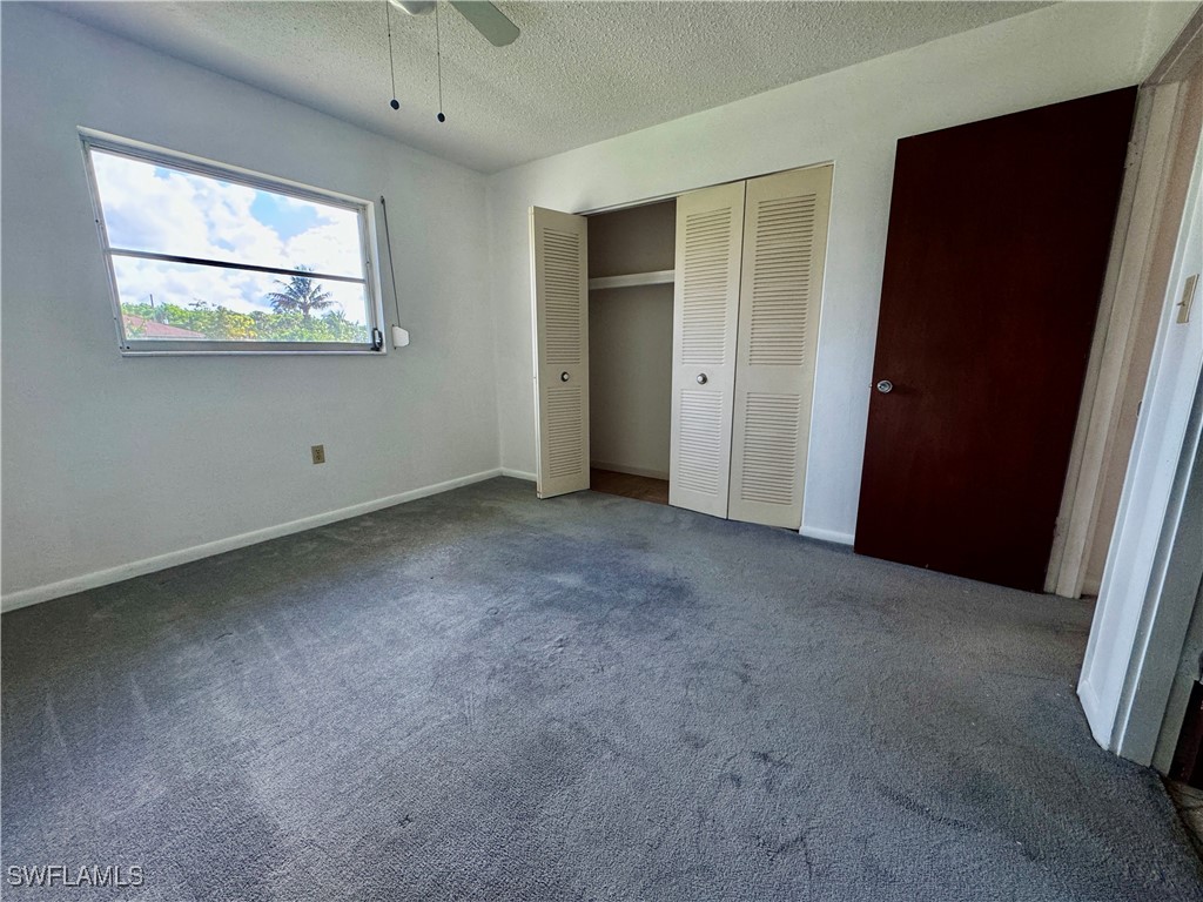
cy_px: 451
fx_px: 487
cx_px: 602
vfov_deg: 85.7
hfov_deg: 102.1
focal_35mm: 14
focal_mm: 2.22
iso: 200
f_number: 2.2
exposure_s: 1/100
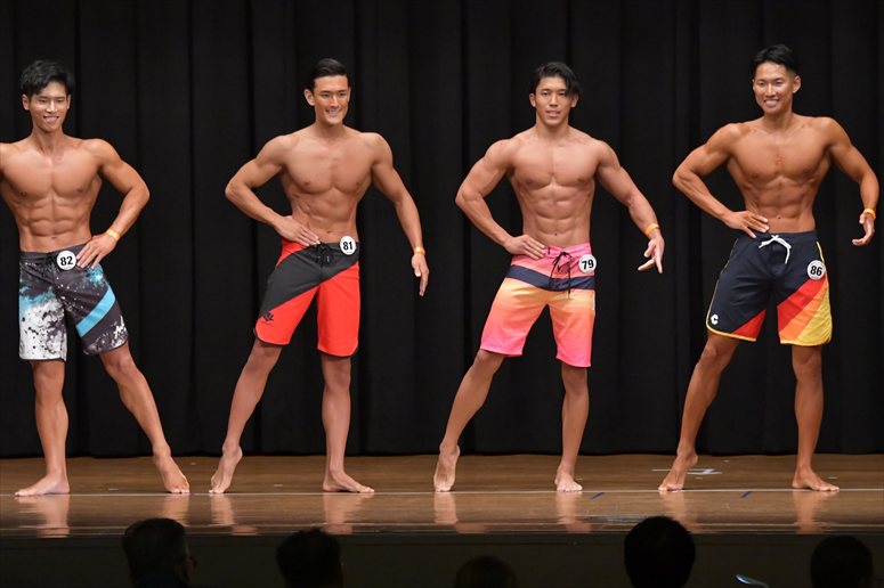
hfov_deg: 10.2
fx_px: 4958
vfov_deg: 6.8
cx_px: 442
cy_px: 294
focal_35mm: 202
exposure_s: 1/400
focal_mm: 135
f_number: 5.6
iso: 6400
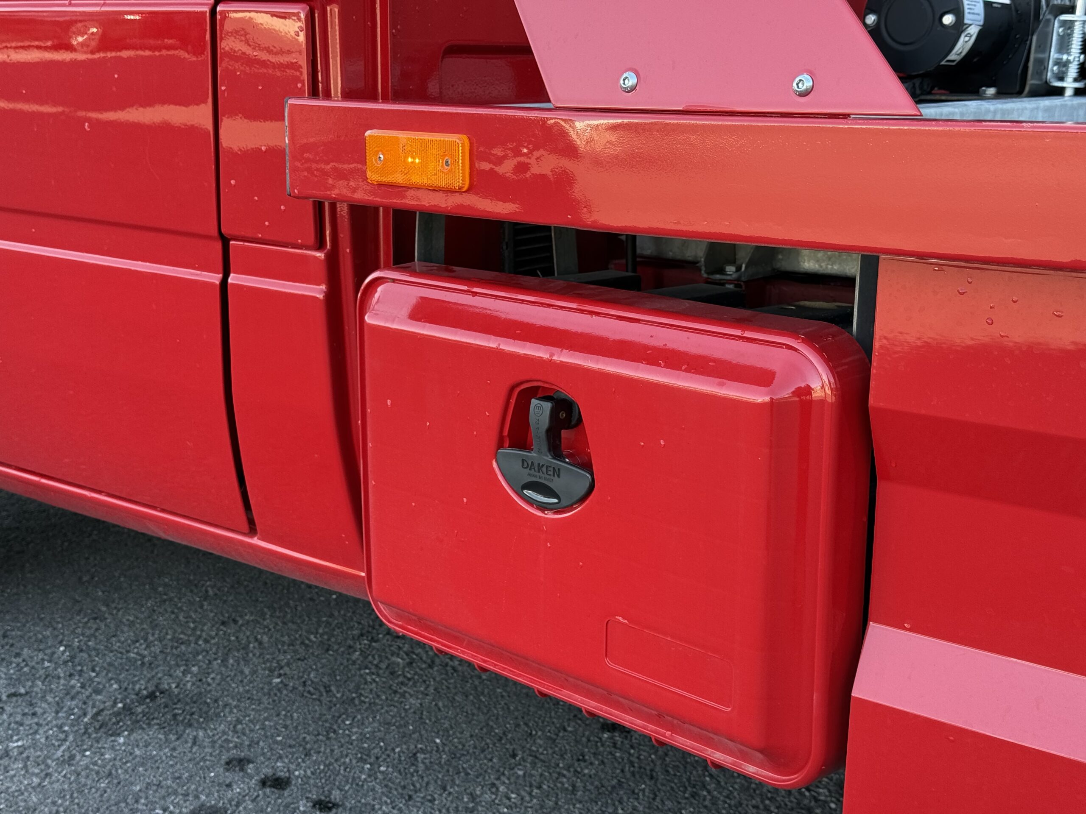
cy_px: 407
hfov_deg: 39.7
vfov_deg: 30.3
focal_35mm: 48
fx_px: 1506
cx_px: 543
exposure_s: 1/245
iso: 100
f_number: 1.78
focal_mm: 6.76
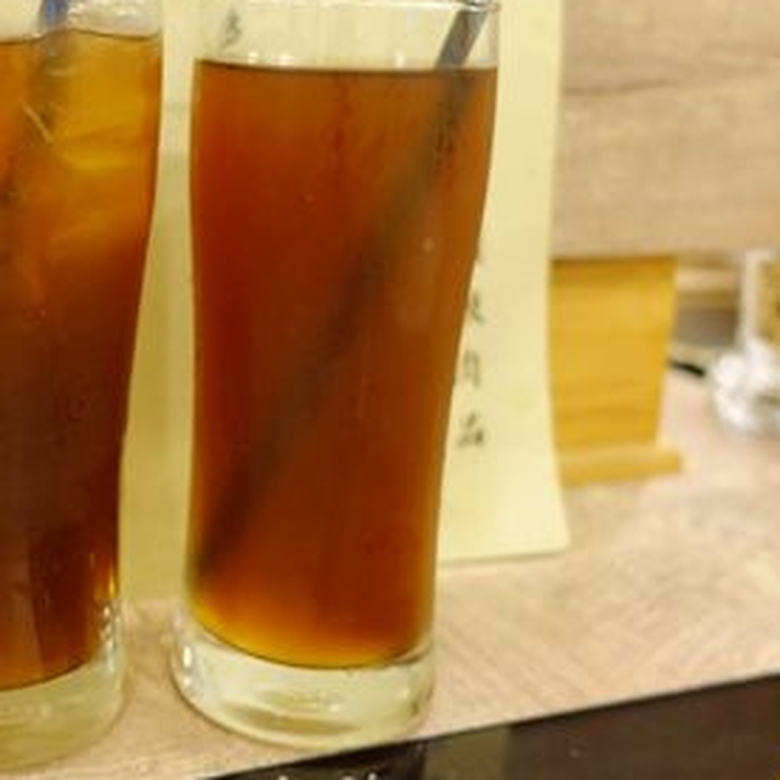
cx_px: 150
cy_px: 171
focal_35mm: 48
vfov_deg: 34.4
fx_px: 1224
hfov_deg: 34.2
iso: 250
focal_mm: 8.8
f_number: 1.8
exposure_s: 1/30
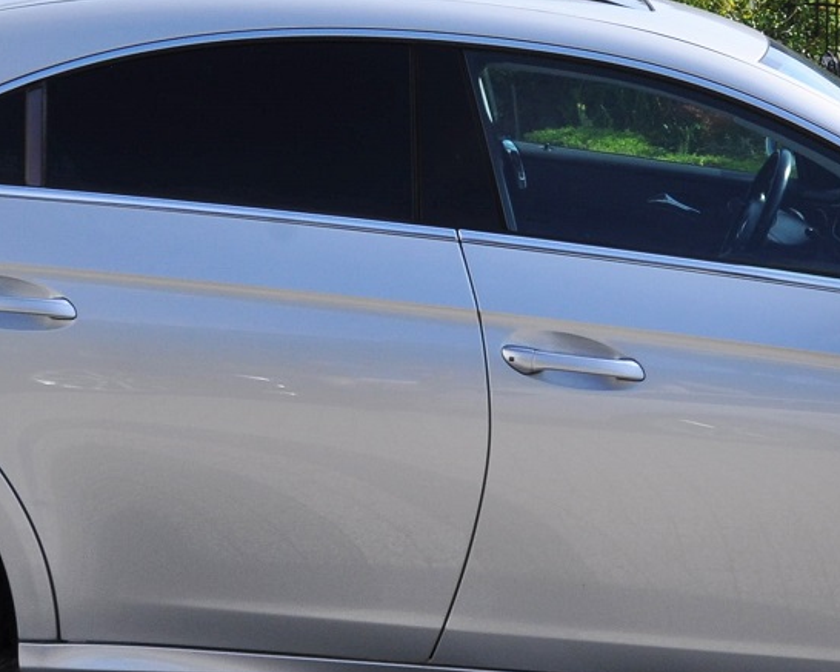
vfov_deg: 17.5
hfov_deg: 21.7
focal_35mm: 88
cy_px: 385
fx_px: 2188
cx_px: 523
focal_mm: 18
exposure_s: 1/200
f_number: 14
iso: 250
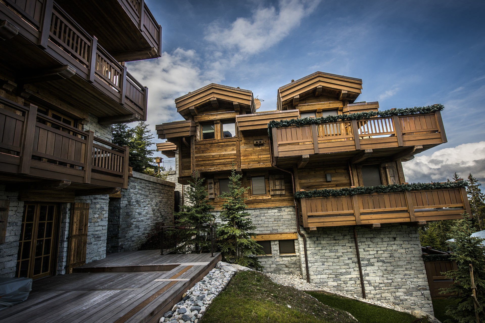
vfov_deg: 67.4
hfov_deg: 90.0
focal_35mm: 18
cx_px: 242
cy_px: 162
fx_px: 243
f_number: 8
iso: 160
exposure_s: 1/500
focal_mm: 18
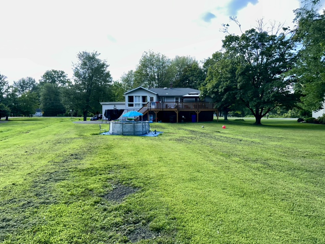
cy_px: 119
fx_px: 235
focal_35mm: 25
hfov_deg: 69.4
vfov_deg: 54.9
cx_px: 163
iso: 125
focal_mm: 6.86
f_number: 1.78
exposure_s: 1/4184
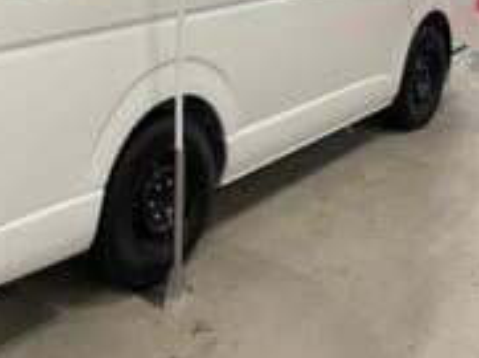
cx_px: 142
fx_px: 746
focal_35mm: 54
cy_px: -4
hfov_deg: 35.1
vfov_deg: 25.5
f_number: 1.6
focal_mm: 4.2
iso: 125
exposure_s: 1/50
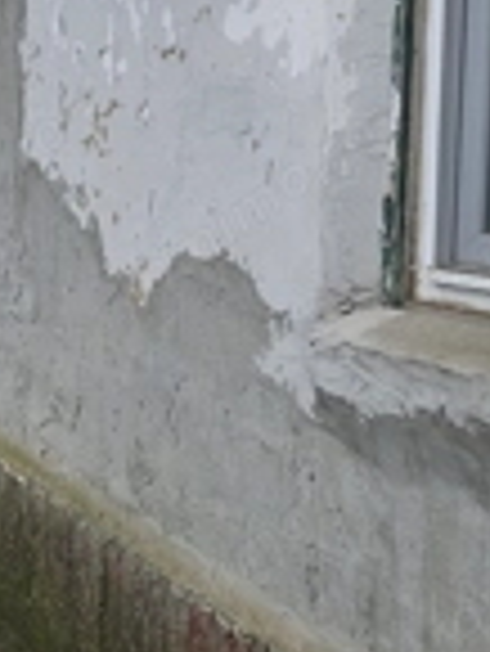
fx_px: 1244
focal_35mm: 66
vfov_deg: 29.3
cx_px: 99
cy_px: 283
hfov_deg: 22.0
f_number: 1.8
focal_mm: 5
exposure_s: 1/377
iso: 50
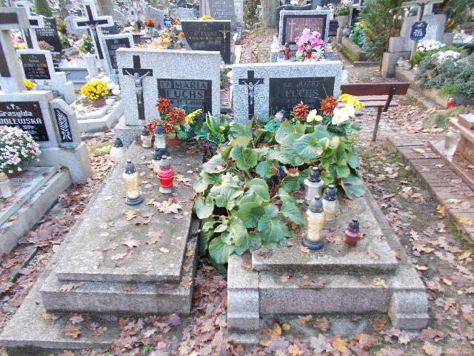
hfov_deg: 67.3
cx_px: 237
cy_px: 178
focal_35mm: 26
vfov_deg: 53.1
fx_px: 356
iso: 125
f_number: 3.2
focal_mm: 4.6
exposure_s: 1/25
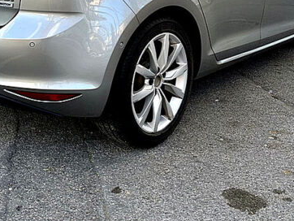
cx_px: 99
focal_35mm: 53
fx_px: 450
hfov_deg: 35.8
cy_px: -6
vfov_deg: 26.0
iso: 80
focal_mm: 6.86
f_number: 1.78
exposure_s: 1/850
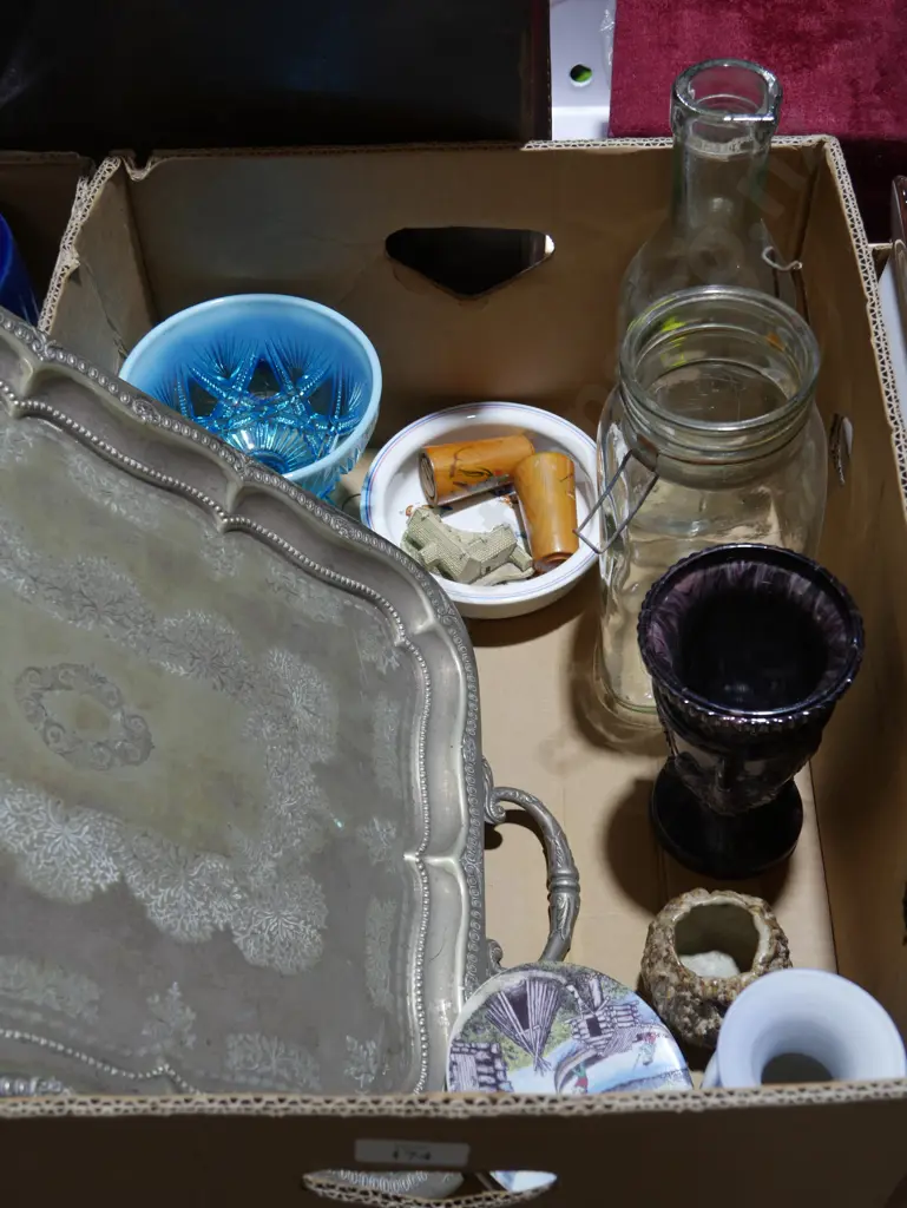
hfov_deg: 34.4
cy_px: 604
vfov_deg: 44.8
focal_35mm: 42
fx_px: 1466
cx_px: 454
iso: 250
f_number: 4.6
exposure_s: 1/60
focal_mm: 21
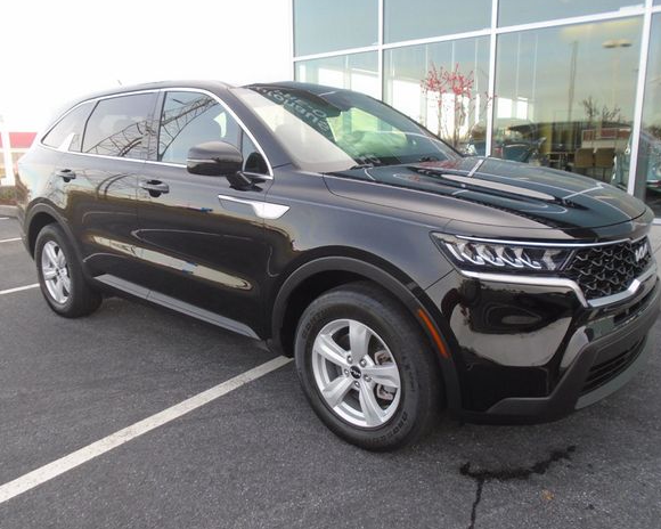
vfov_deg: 51.5
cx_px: 328
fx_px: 548
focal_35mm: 28
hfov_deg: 62.2
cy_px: 262
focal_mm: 4.6
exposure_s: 1/100
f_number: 3.2
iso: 100
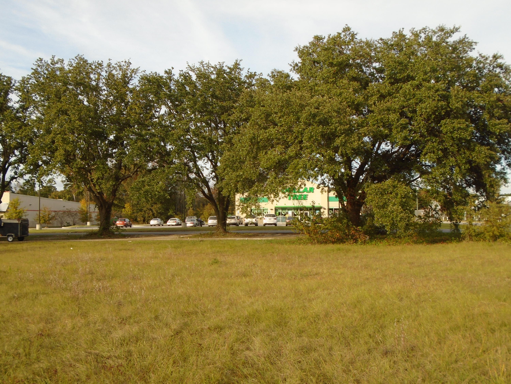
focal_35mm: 36
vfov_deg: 39.7
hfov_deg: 51.4
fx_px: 531
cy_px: 192
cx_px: 256
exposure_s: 1/400
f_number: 3.8
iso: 100
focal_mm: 6.4
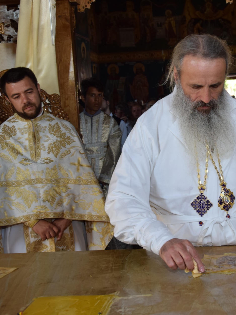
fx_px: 518
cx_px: 208
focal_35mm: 57
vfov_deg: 33.8
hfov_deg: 25.0
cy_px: 156
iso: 500
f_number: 5
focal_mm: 26
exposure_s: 1/80
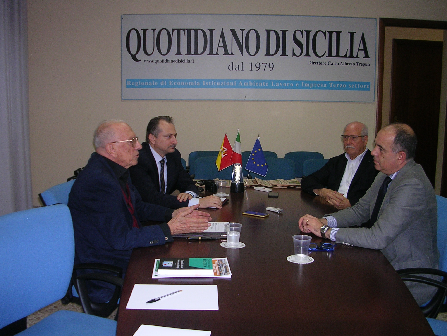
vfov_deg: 37.7
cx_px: 224
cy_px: 168
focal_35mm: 38
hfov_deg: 49.0
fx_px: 491
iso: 74
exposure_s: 1/60.1
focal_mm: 5.8
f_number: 2.8
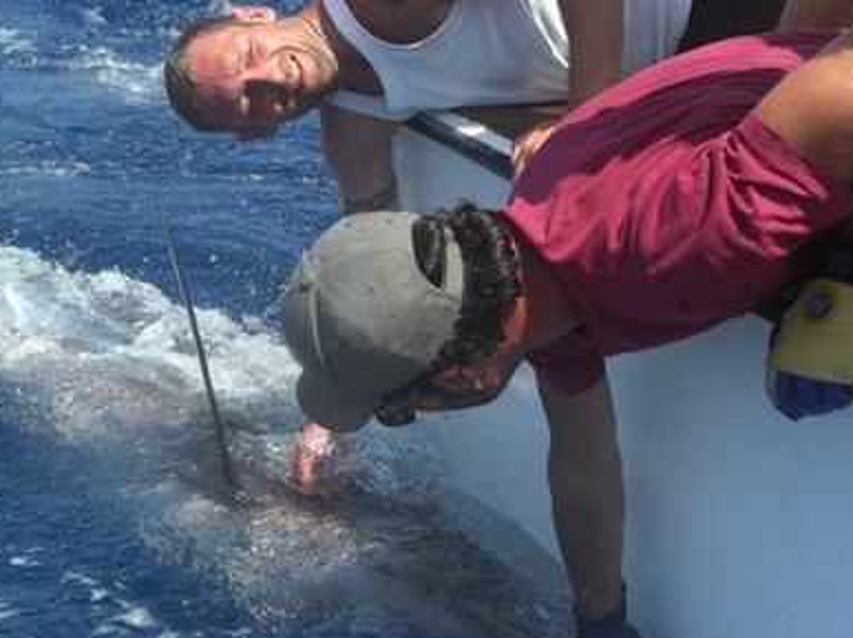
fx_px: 1527
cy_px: 274
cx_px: 256
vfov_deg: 23.6
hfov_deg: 30.9
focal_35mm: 62
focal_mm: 7.9
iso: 80
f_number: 4
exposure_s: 1/500
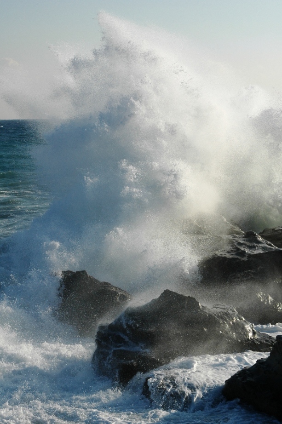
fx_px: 1095
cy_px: 212
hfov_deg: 14.7
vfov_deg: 21.9
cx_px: 141
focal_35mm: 93
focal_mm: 62
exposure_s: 1/2500
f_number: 5.6
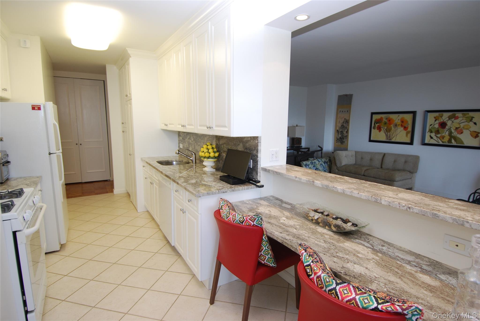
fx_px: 240
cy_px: 160
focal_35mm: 18
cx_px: 240
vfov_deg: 67.5
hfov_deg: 89.9
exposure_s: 1/40
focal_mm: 12
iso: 200
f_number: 4
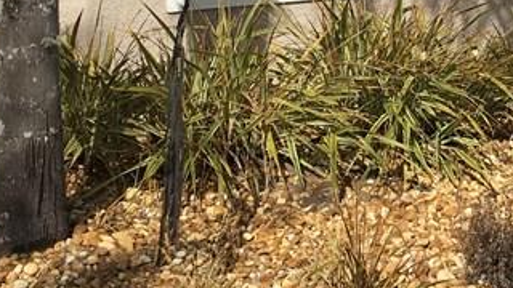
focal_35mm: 101
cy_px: -272
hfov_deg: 20.3
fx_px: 1374
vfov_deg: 11.0
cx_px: 543
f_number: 2.2
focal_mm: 4.15
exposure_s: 1/2262
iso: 25
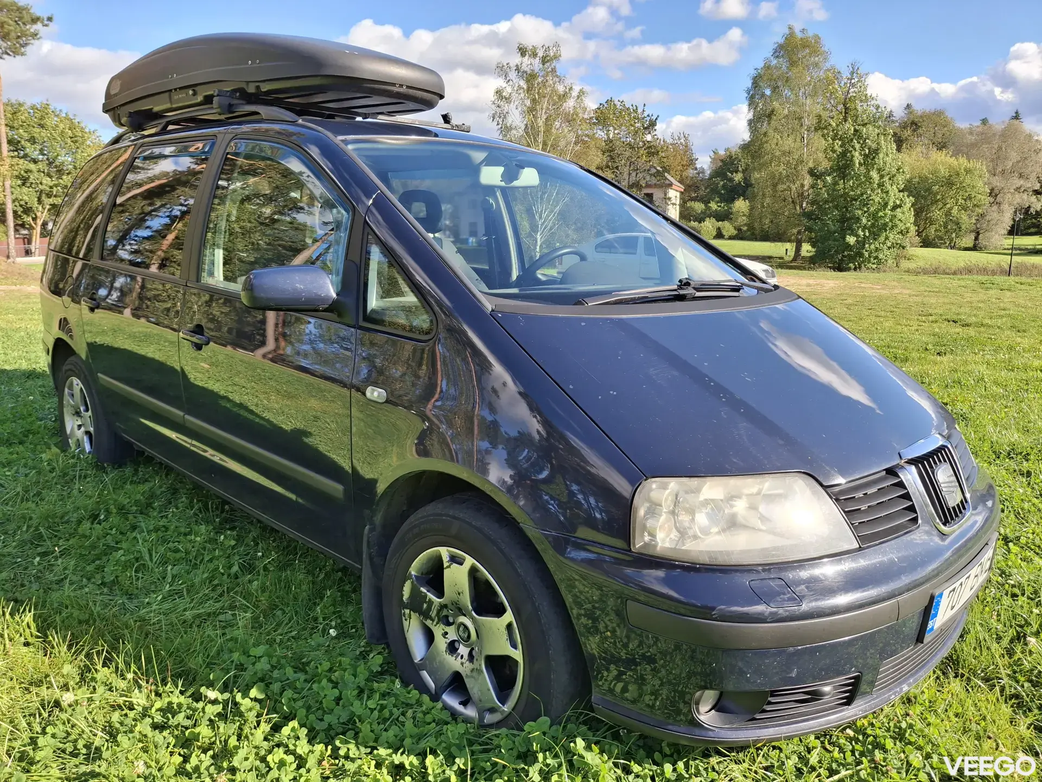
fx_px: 753
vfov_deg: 54.9
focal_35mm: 25
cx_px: 521
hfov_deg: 69.4
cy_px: 391
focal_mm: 4.69
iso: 32
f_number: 1.8
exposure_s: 1/788
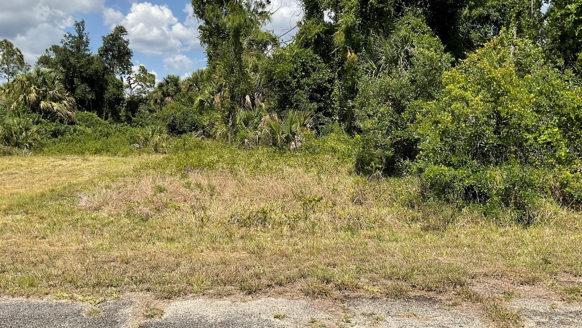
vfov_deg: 36.7
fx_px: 494
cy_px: 149
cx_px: 291
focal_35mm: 32
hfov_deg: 61.0
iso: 16
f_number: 1.8
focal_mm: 3
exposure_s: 1/2058
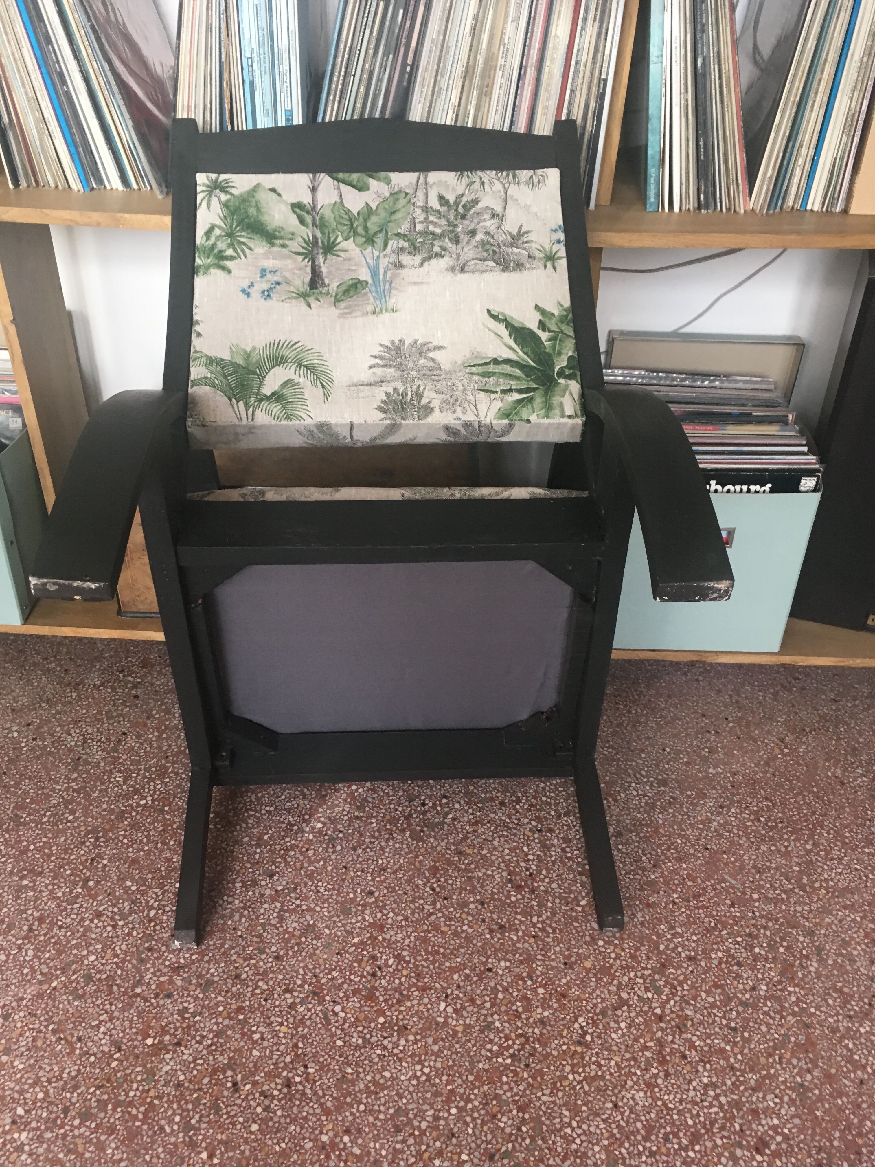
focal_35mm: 29
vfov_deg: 61.7
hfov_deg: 48.2
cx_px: 438
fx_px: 977
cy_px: 584
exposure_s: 1/33
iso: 64
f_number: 2.2
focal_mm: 4.15
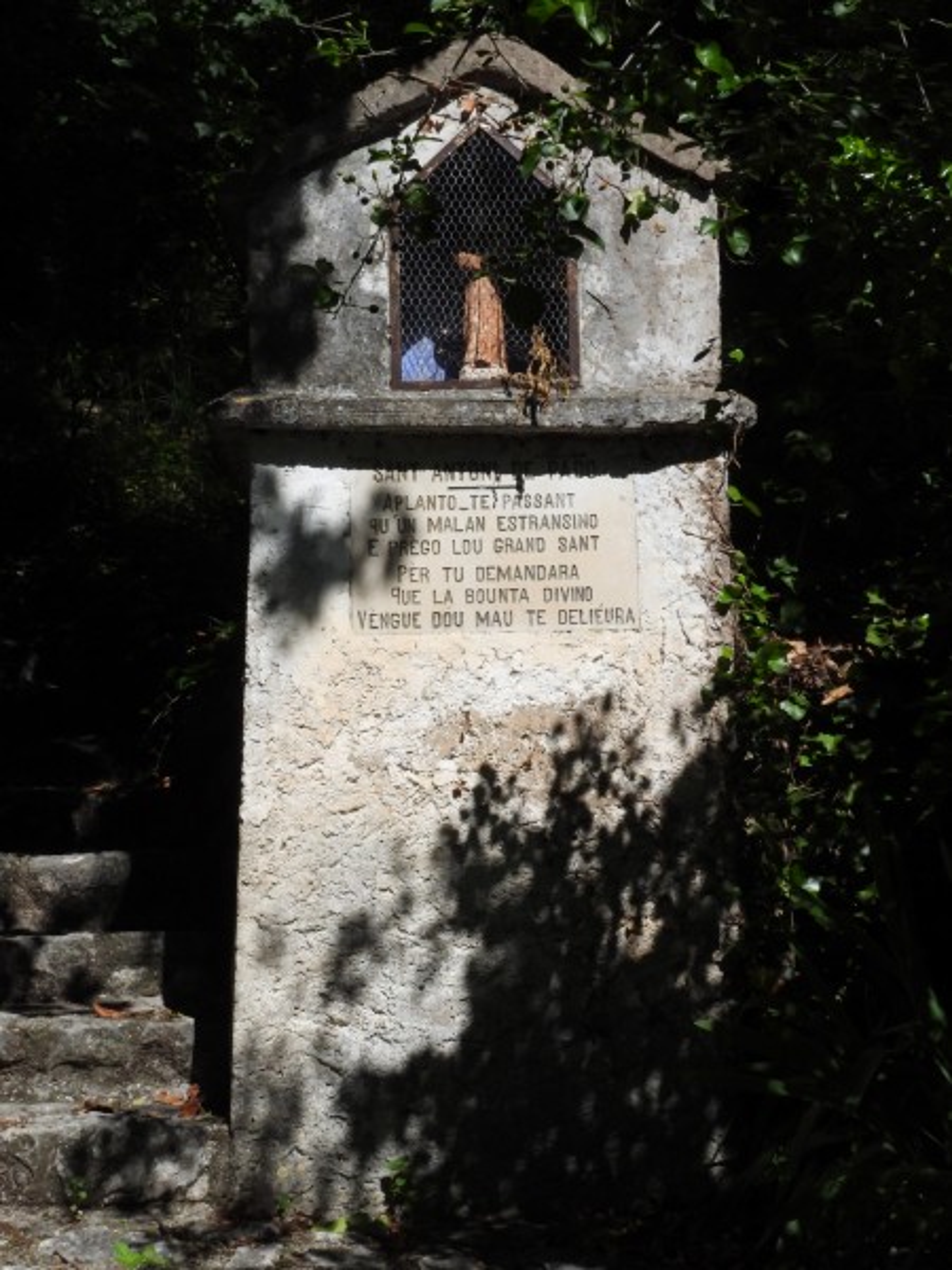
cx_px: 476
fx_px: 1833
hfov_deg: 29.1
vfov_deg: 38.2
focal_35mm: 50
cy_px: 635
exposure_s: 1/2000
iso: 400
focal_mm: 8.9
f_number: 8
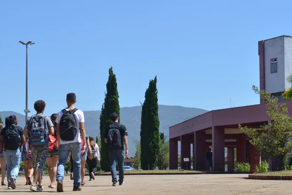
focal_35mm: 86
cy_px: 116
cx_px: 165
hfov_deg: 23.7
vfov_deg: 16.0
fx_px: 695
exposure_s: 1/160
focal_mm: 45
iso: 100
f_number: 9
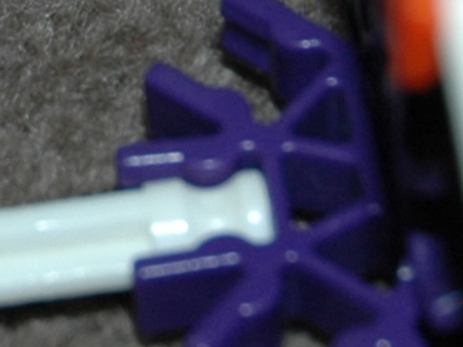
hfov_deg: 5.7
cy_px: -109
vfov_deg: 4.3
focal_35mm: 342
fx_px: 4571
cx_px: -285
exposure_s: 1/60
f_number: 4
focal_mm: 31
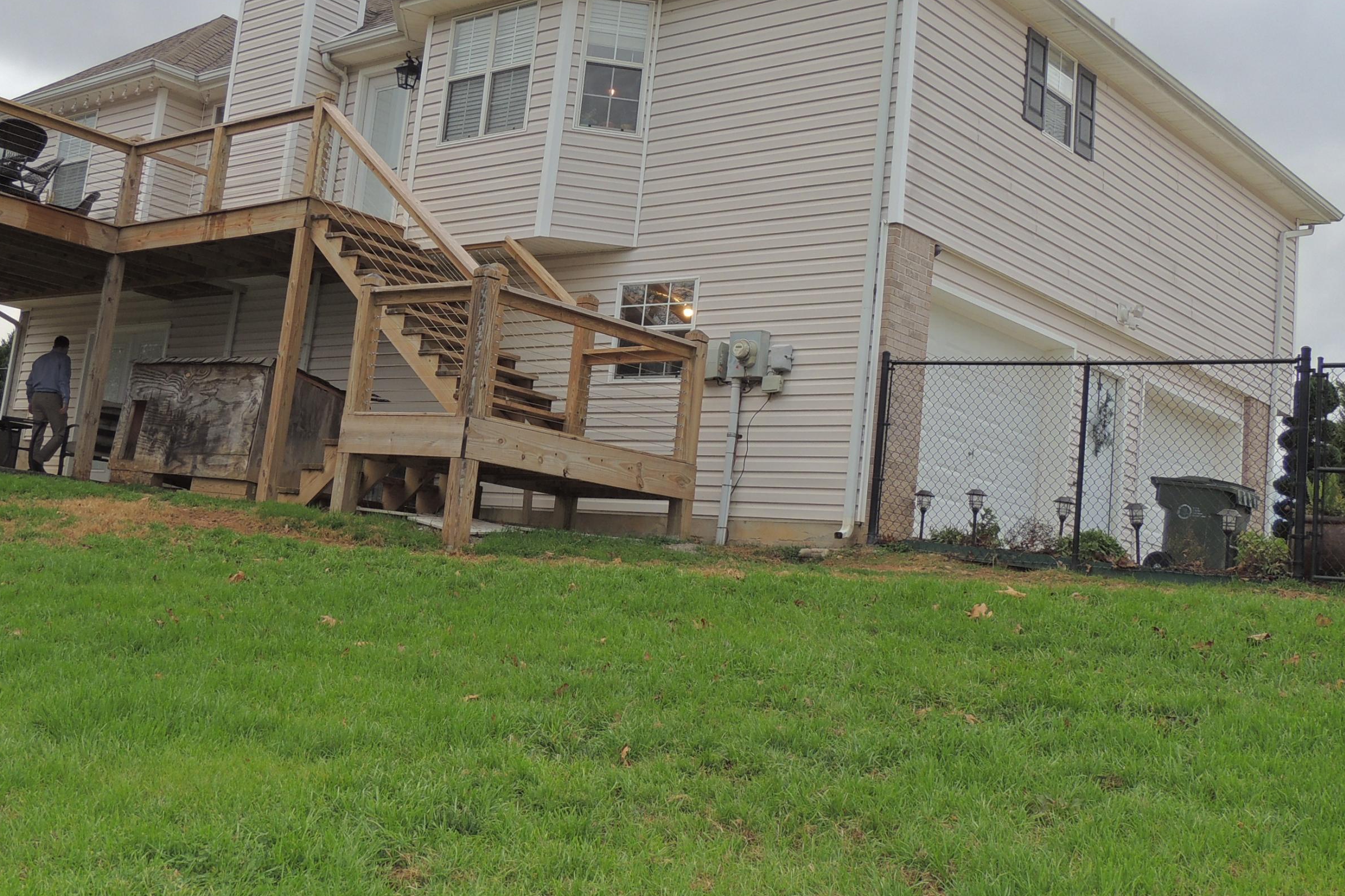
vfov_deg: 31.0
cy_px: 328
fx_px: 1606
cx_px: 575
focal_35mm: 43
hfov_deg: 45.3
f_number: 3.2
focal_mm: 5.8
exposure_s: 1/100
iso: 100
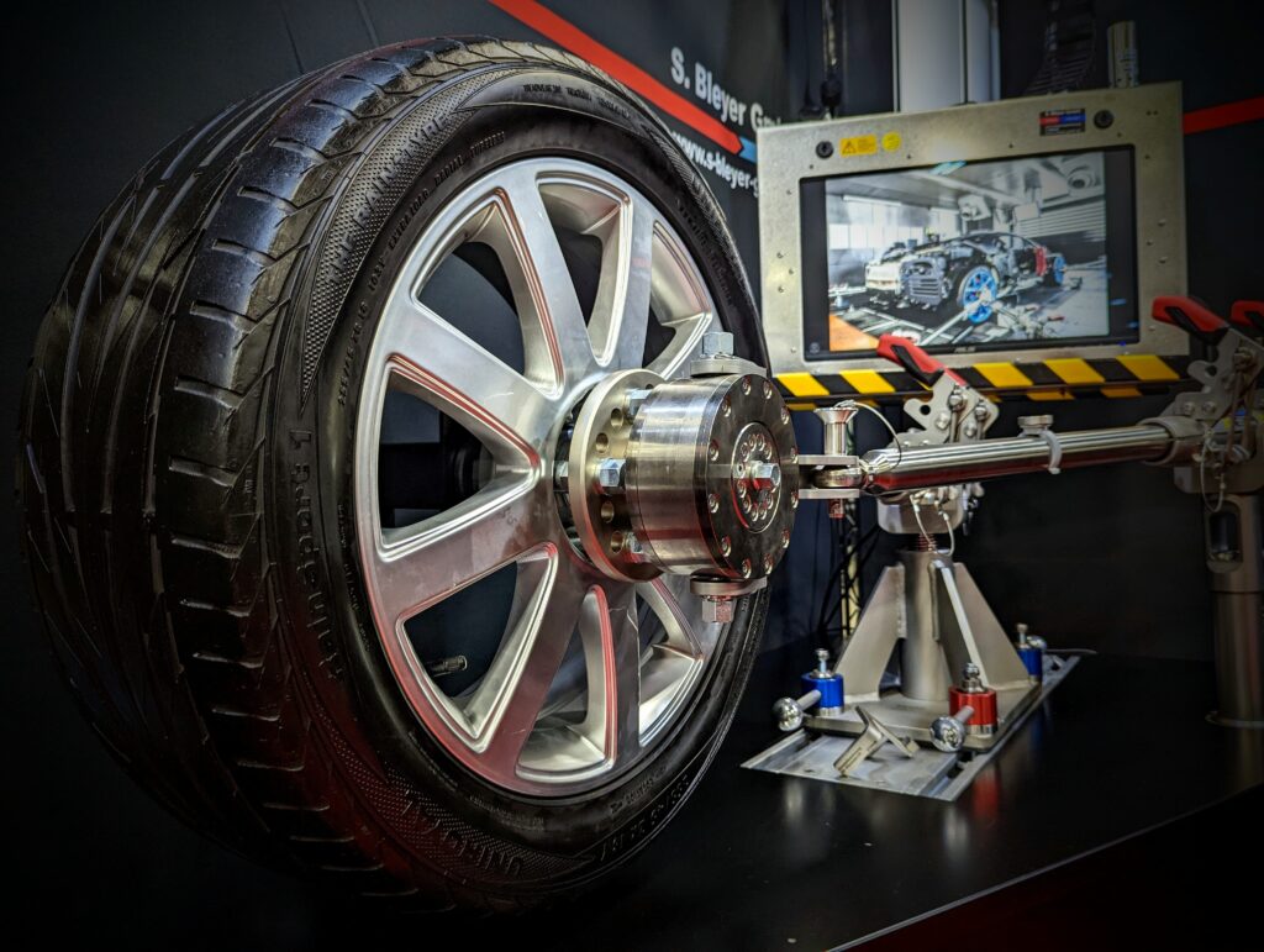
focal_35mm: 24
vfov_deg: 56.9
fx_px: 878
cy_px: 476
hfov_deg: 71.5
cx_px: 632
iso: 93
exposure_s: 1/38.5
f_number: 1.85
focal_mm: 6.81
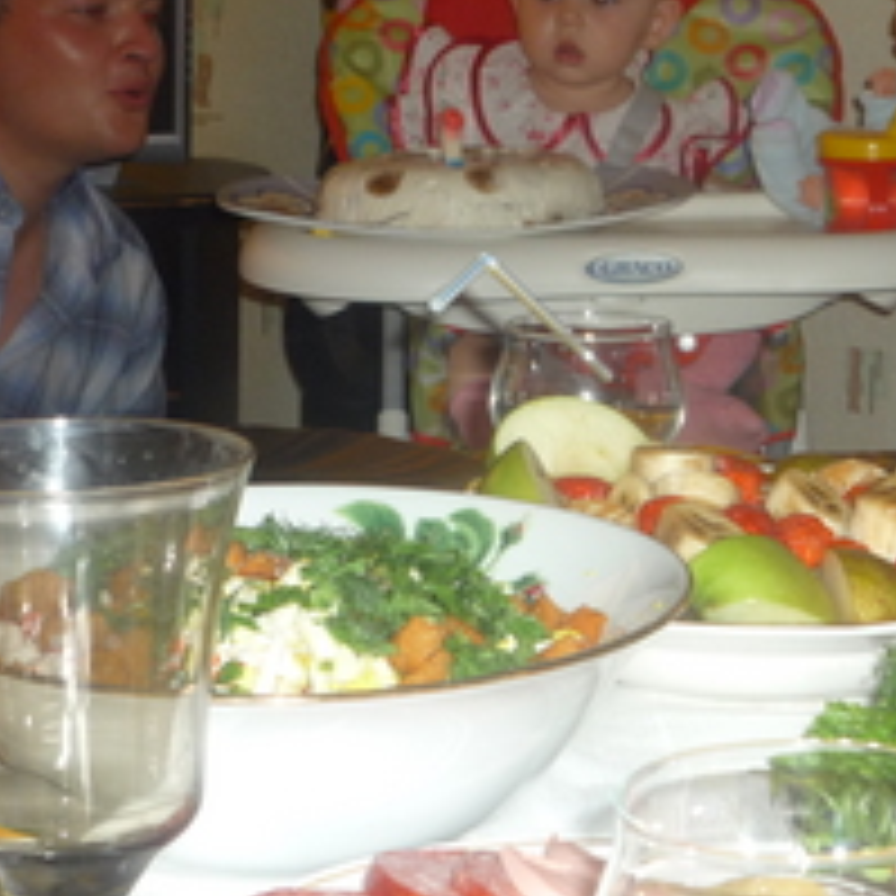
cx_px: 720
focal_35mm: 94
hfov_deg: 18.3
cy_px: 140
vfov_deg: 18.3
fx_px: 2753
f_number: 4.7
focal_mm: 8.2
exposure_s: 1/40
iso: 160
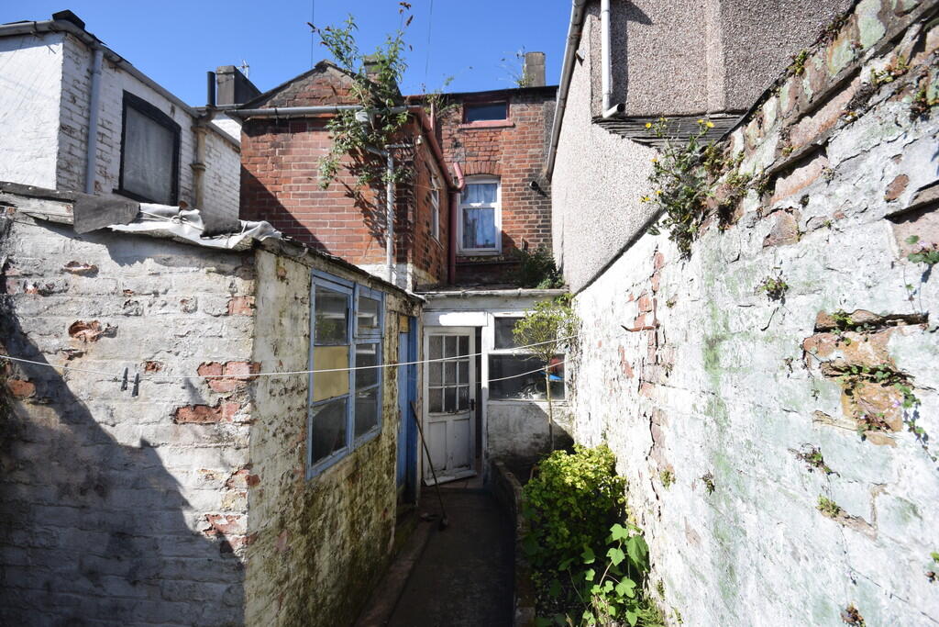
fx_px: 450
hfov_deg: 92.4
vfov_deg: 69.7
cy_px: 314
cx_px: 470
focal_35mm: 17
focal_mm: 11.5
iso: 200
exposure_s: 1/320
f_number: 9
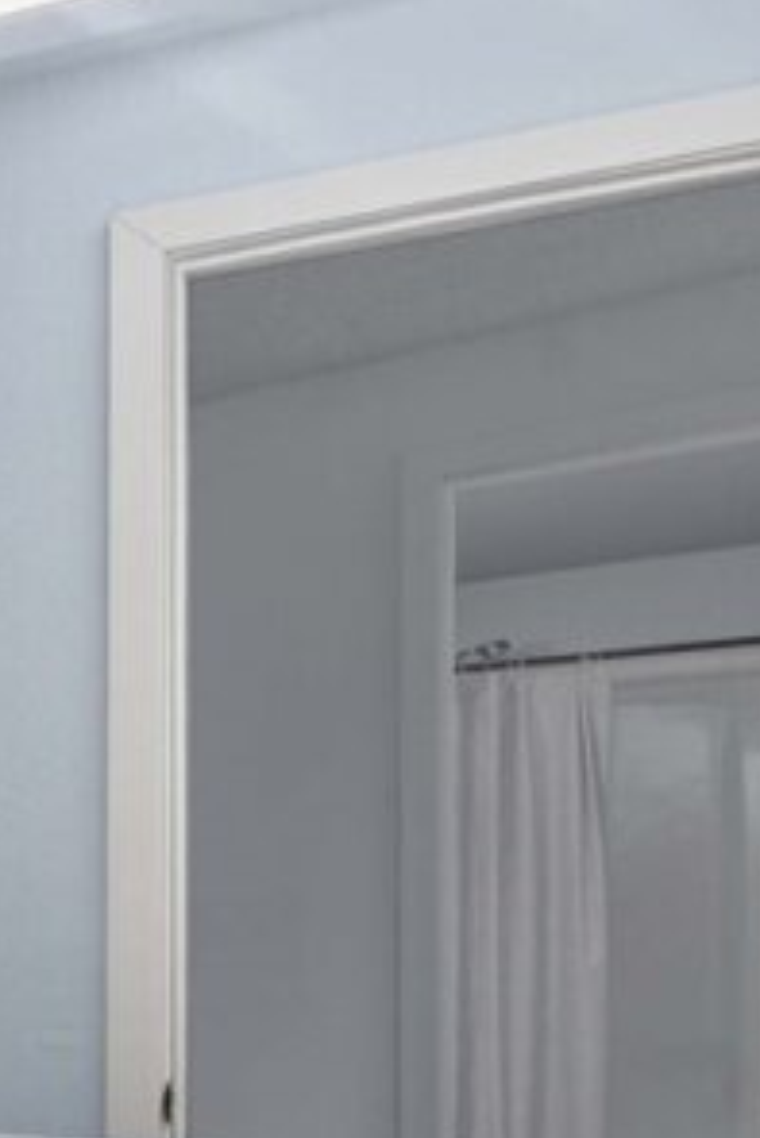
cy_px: 920
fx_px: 1803
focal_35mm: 57
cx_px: -961
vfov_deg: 33.9
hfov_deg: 15.6
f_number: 7.1
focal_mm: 12
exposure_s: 1/8
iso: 1000
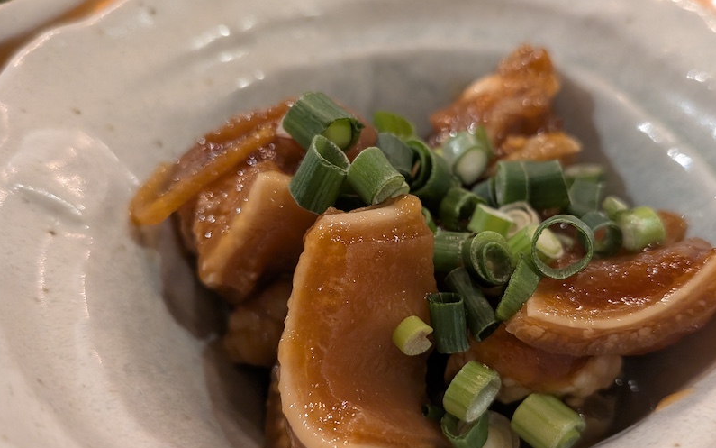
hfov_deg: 59.4
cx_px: 404
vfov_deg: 39.2
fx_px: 624
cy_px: 279
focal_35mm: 32
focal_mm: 4.53
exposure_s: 1/100
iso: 703
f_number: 1.7
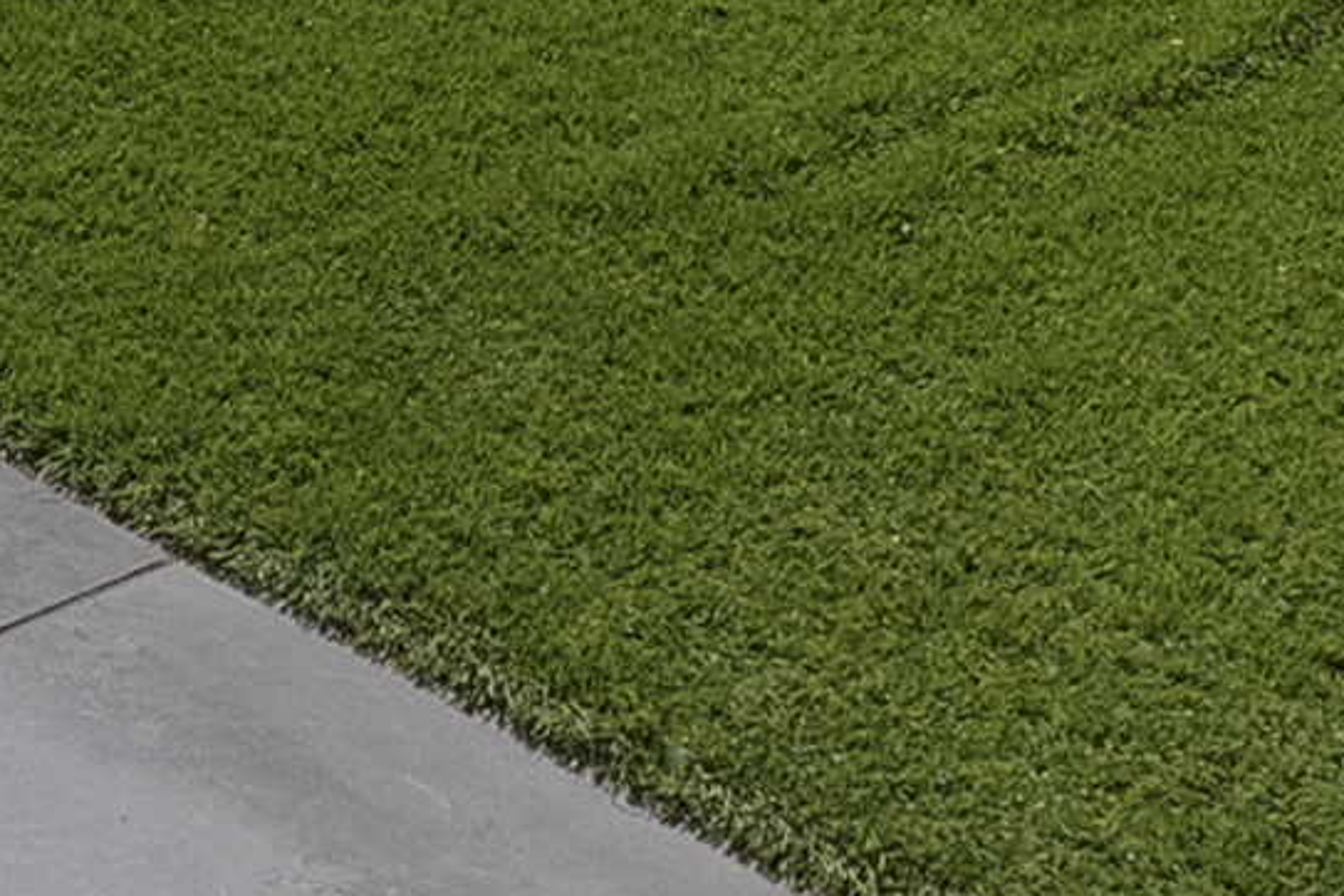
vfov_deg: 9.1
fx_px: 4666
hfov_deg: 16.2
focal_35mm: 125
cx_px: 114
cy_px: -1651
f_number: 6.3
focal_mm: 16
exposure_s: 1/1000
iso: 320
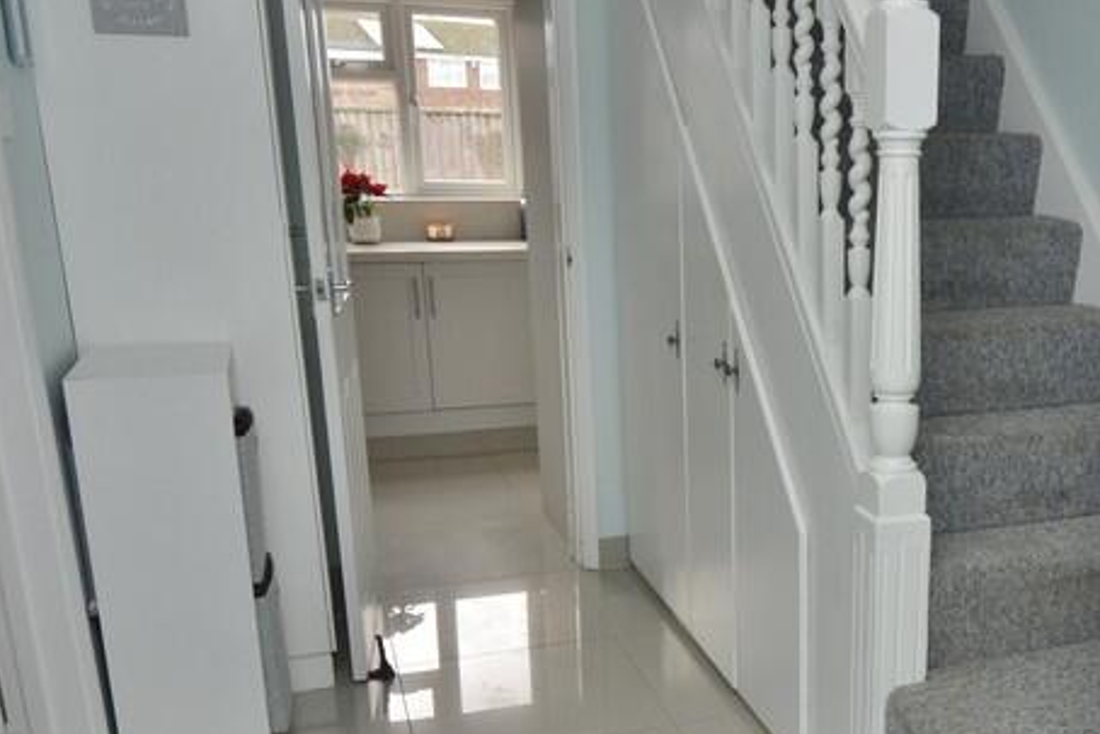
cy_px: 501
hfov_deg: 49.6
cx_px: 831
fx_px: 1135
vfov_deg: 35.4
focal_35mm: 37
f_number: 5.6
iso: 400
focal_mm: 11
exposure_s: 1/60
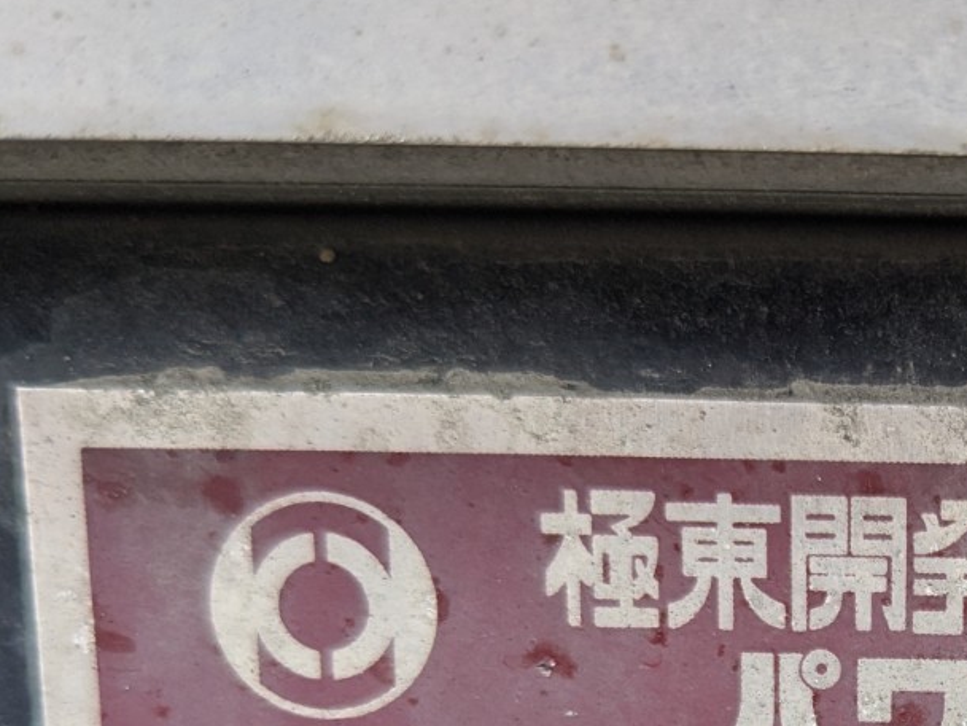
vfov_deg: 19.5
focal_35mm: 71
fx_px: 1983
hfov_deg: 25.7
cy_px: 868
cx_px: 1016
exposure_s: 1/155
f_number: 1.73
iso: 57
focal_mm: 4.38
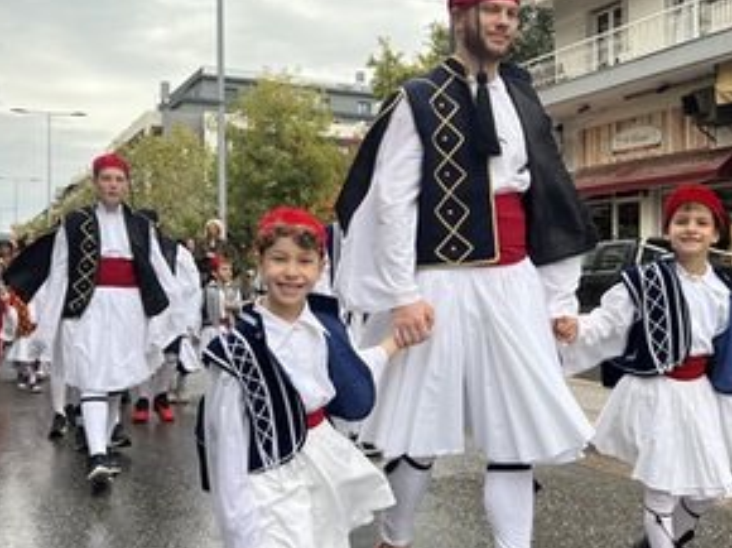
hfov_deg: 44.8
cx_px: 399
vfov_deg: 34.3
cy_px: 264
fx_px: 887
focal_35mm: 42
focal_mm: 5.7
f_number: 1.5
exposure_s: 1/499
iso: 50
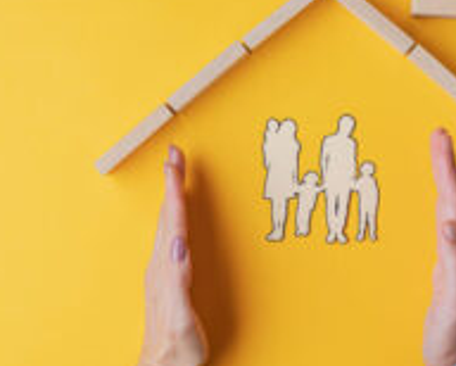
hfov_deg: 17.1
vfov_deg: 13.8
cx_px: 330
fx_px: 1513
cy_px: 169
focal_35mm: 112
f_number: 8
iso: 100
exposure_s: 1/160
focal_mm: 51
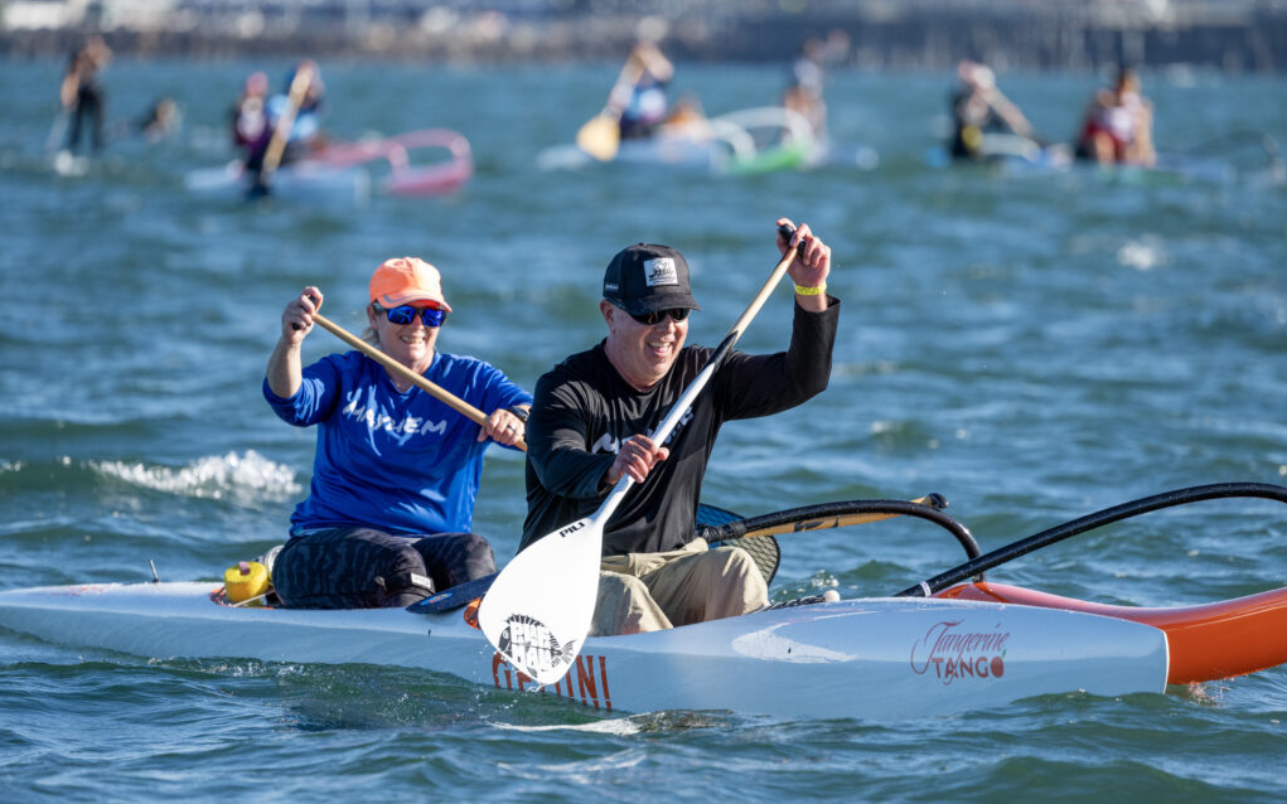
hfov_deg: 5.1
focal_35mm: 409
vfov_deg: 3.2
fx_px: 14345
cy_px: 409
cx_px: 644
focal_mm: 400
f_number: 6.3
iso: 640
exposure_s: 1/1250
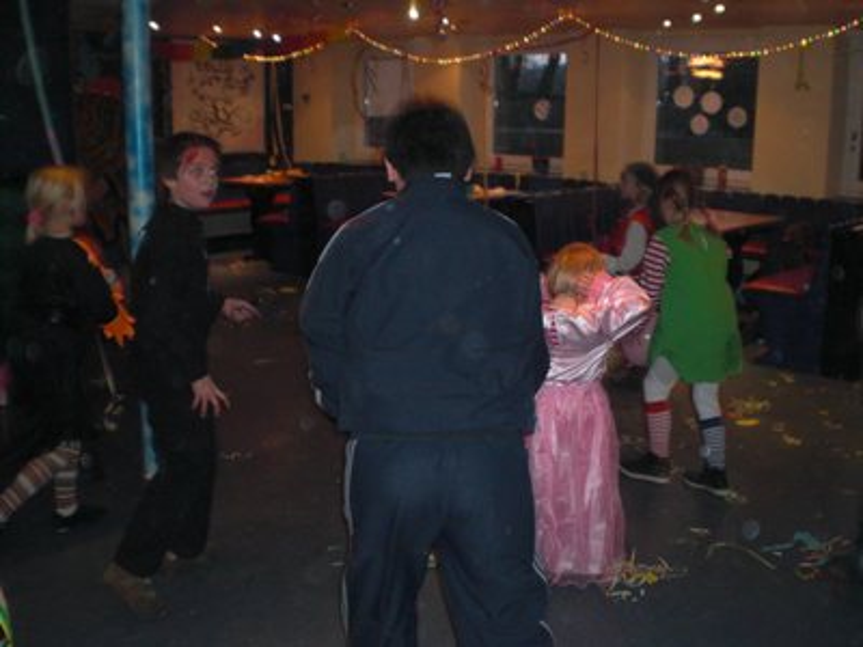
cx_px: 432
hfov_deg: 49.0
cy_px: 324
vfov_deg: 37.7
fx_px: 947
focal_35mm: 38
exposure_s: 1/30
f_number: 3.1
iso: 200
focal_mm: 6.3
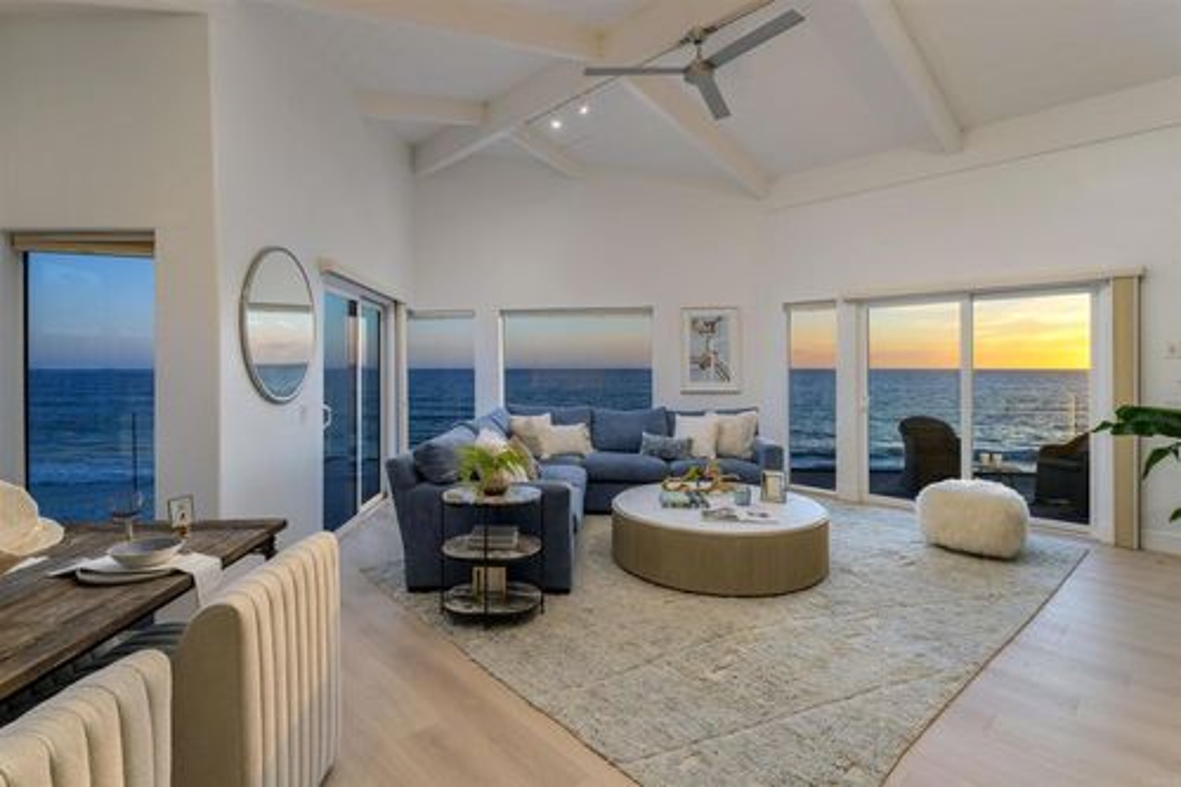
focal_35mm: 17
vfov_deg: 71.7
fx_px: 544
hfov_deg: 94.7
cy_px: 394
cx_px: 590
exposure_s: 1/25
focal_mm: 16.6
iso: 100
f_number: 10
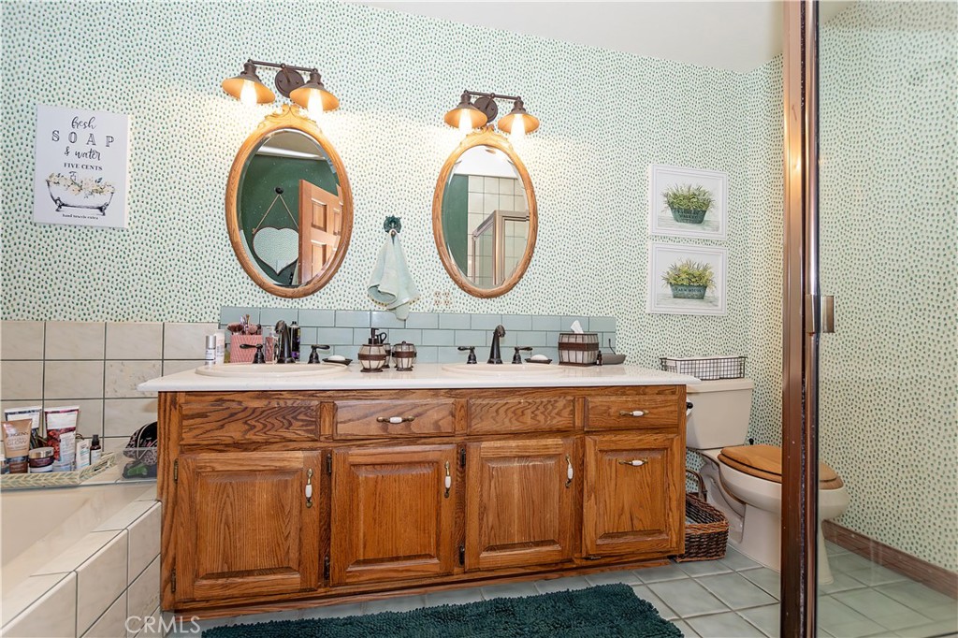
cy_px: 319
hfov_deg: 96.8
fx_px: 426
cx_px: 479
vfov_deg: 73.7
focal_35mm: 16
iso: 320
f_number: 5.6
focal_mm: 11
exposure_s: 1/60
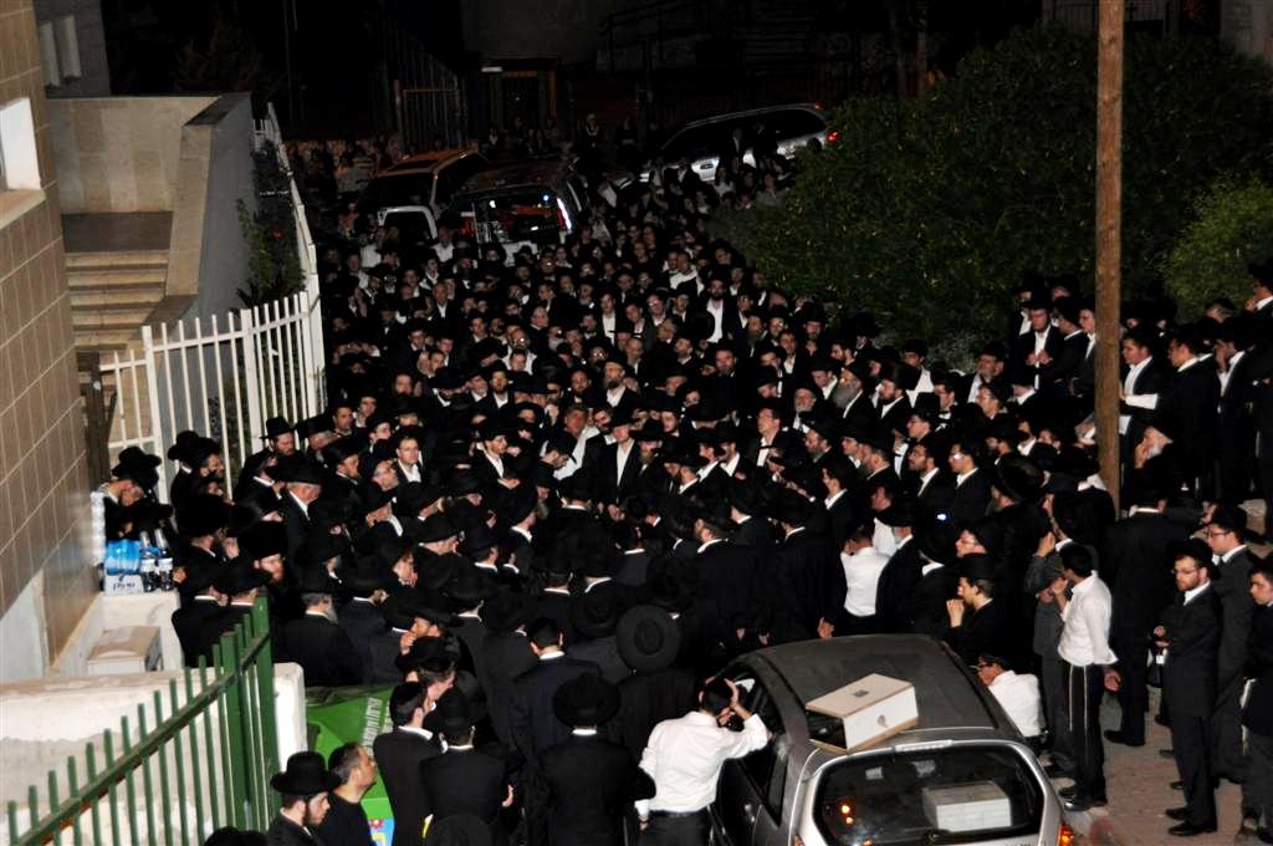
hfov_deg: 31.9
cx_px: 636
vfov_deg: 21.5
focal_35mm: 63
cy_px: 423
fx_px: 2225
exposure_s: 1/60
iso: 800
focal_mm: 42
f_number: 4.5
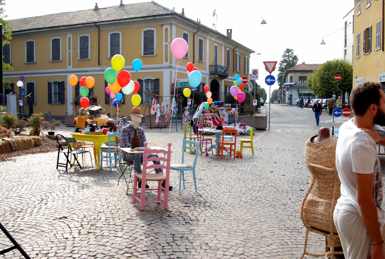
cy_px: 130
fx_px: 386
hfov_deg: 53.0
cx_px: 192
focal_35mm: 36
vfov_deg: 37.0
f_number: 5.6
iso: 200
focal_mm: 24
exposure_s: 1/160
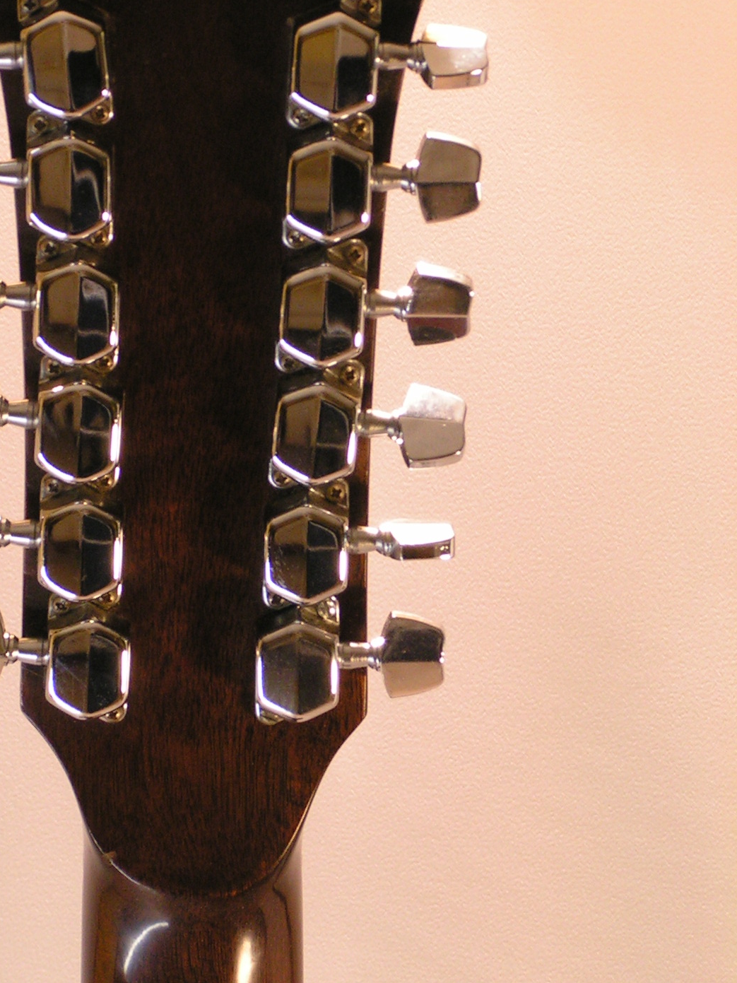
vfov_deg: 10.7
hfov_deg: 8.1
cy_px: 469
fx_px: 5224
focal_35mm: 184
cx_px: 199
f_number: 5.6
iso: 100
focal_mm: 19.1
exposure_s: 1/6
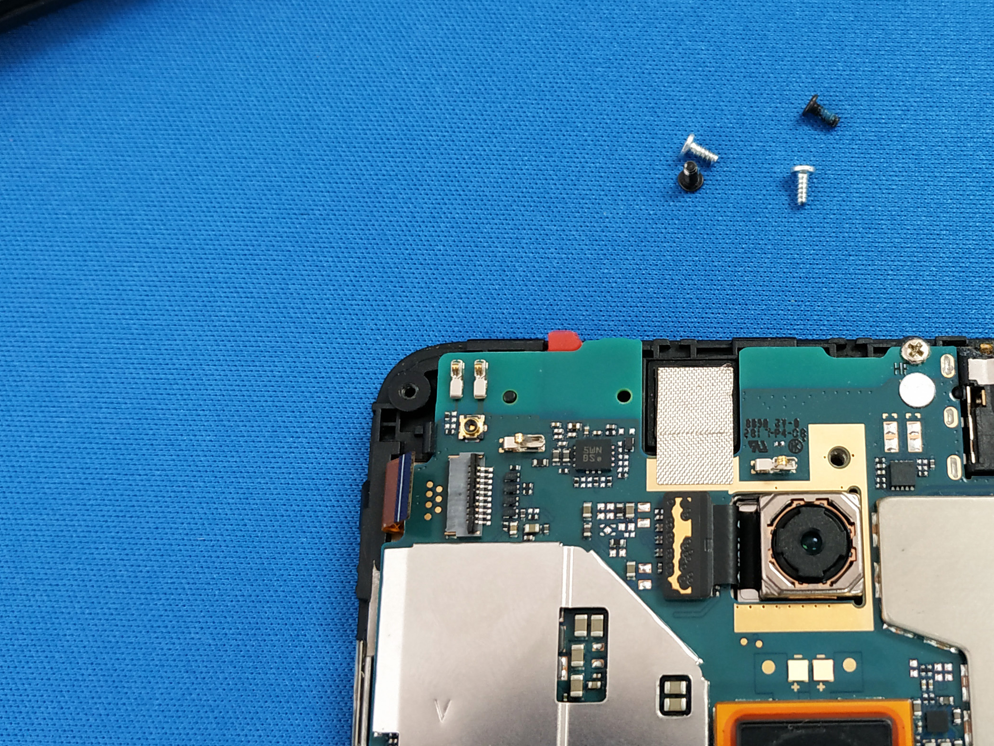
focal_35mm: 46
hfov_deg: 40.1
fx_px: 1321
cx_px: 748
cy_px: 338
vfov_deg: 31.5
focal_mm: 3.94
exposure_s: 1/25
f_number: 1.9
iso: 320
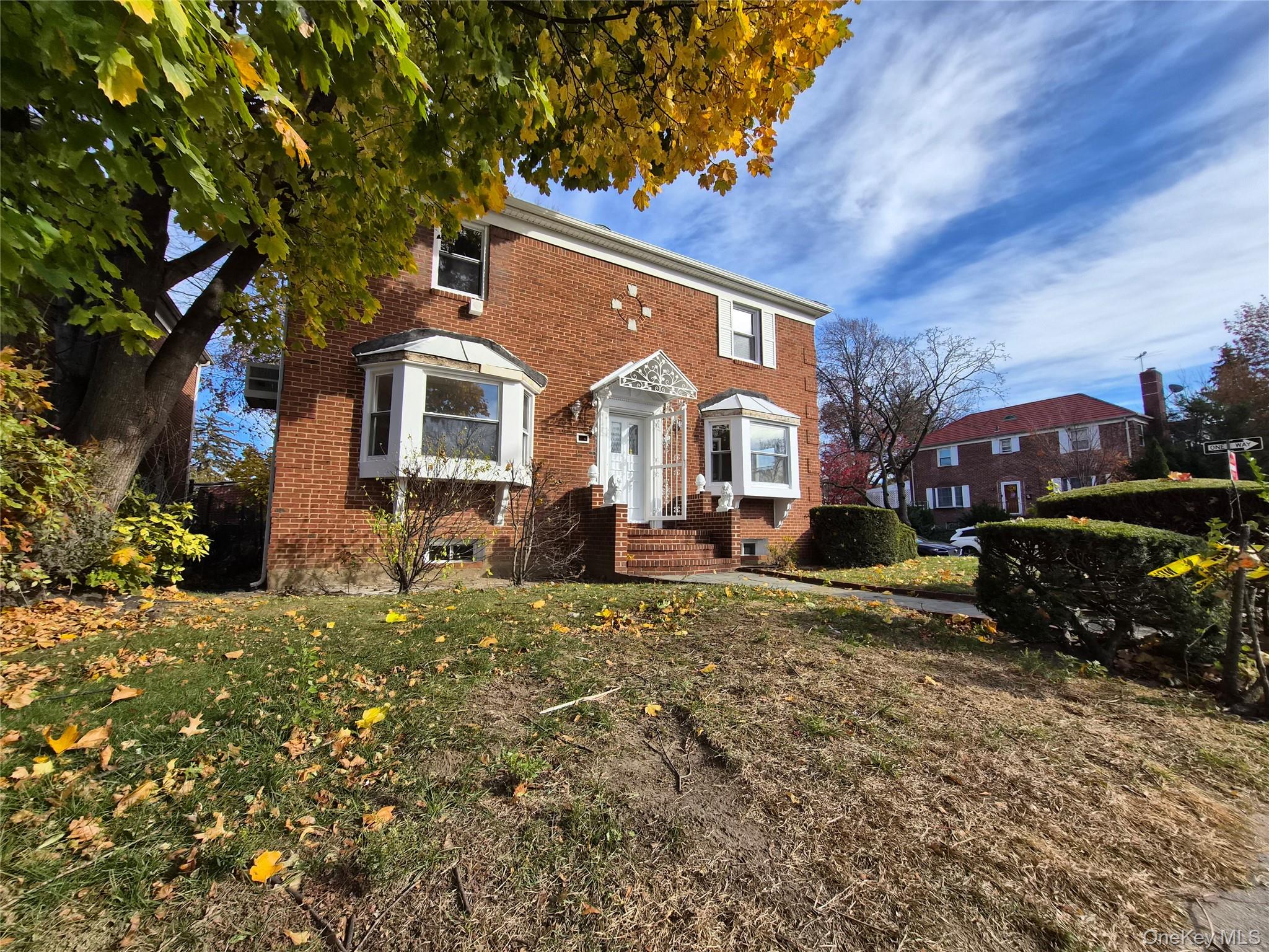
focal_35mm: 13
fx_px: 477
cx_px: 634
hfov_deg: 106.2
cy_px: 476
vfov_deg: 89.9
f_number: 2.2
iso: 25
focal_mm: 1.7
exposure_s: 1/940
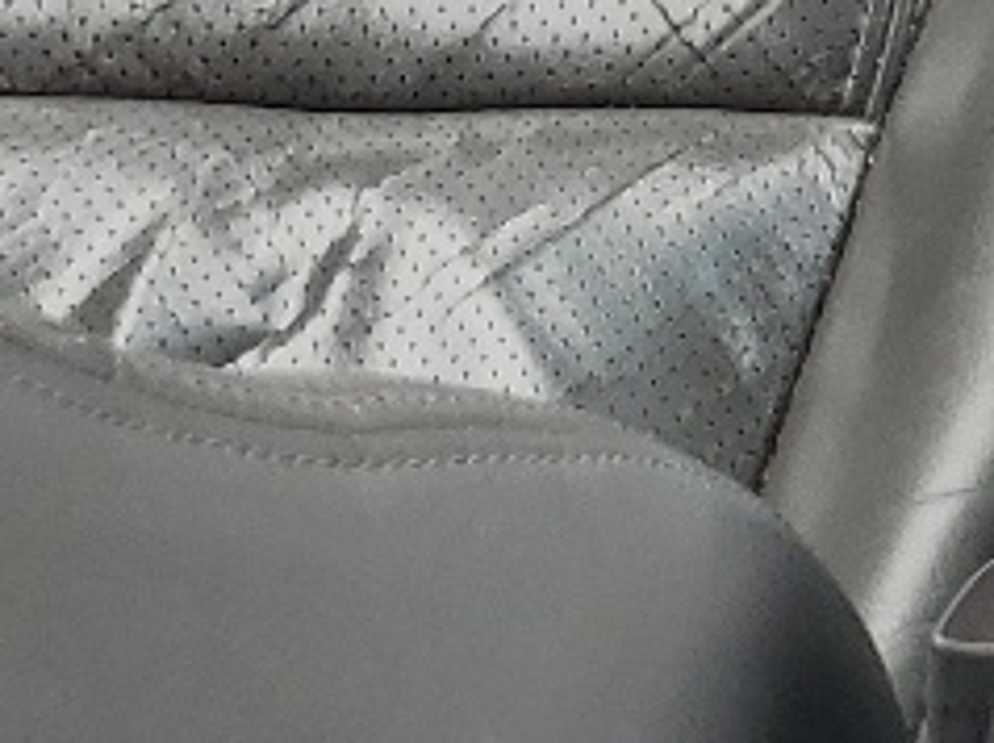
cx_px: 2414
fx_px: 5020
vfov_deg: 8.2
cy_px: -618
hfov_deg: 9.9
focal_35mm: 175
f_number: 1.5
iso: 50
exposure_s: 1/179
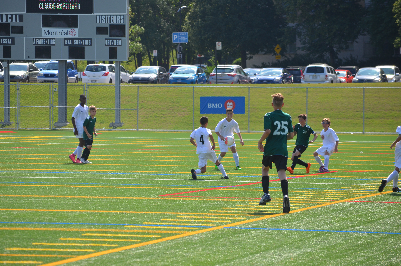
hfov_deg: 10.2
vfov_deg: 6.8
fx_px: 2251
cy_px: 133
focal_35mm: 202
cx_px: 200
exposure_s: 1/1600
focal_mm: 135
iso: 400
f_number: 5.6
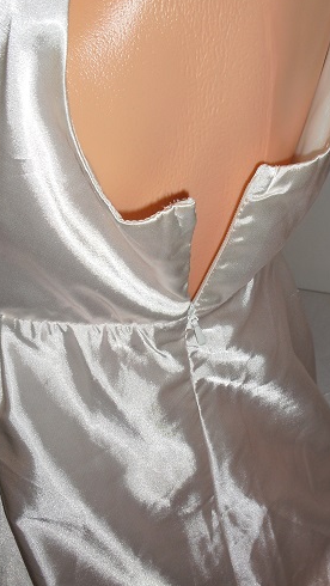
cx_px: 201
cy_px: 304
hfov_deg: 24.9
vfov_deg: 42.9
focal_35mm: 48
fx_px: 746
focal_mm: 6.3
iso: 100
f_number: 3.1
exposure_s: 1/60
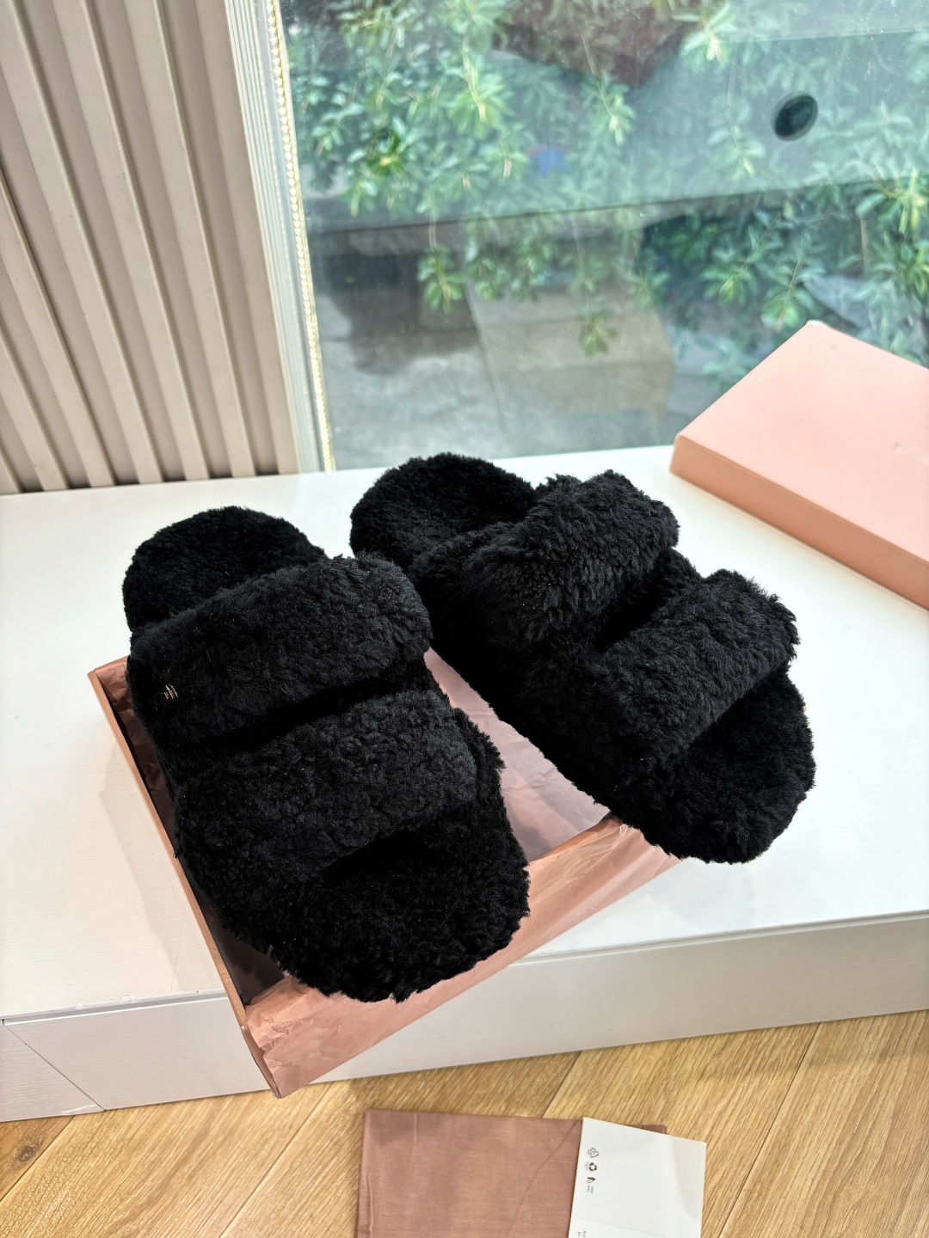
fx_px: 930
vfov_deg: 67.3
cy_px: 619
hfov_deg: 53.1
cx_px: 464
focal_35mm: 26
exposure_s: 1/126
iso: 50
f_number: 1.6
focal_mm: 5.96
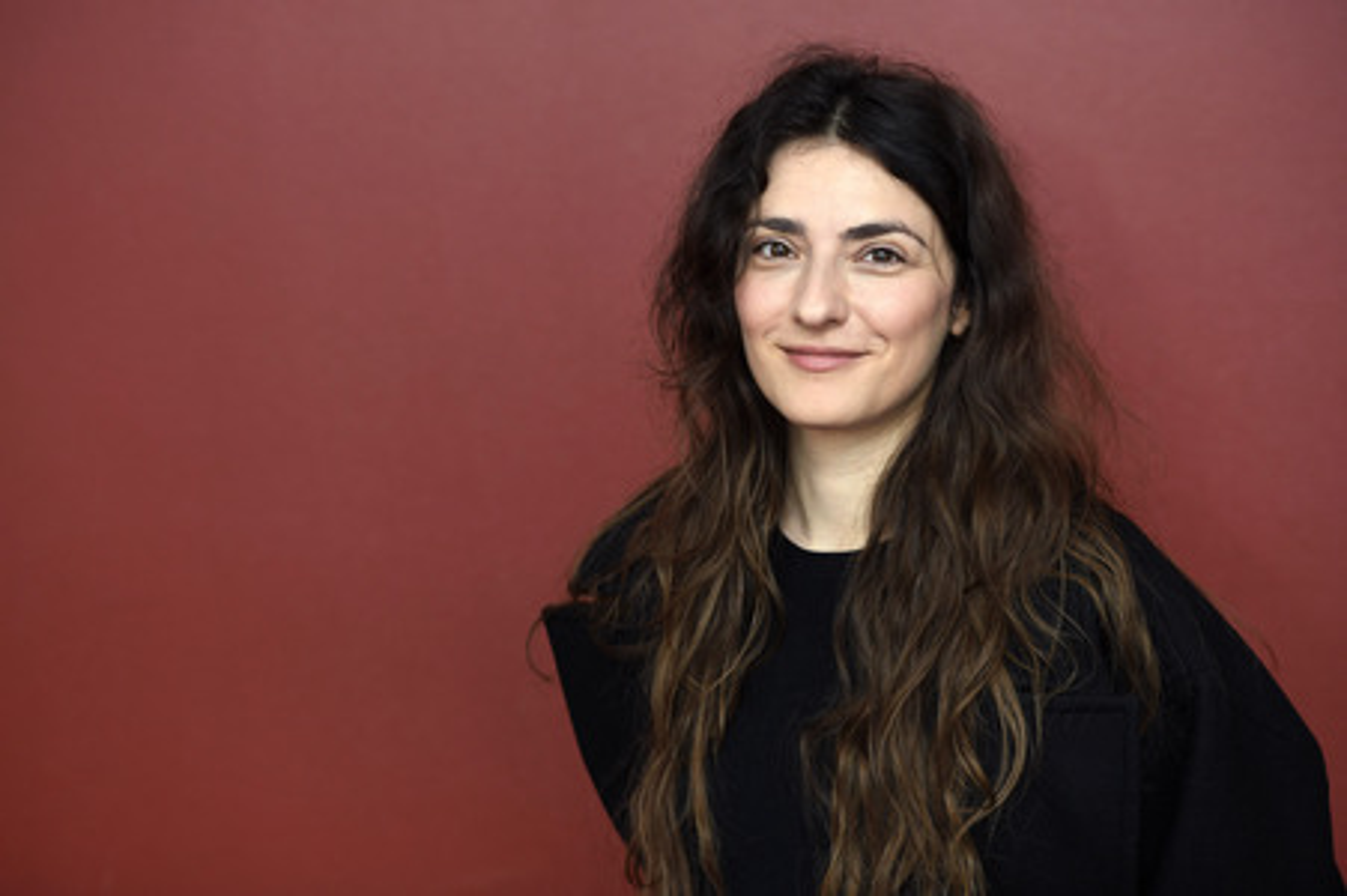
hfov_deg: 18.3
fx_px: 4187
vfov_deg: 12.2
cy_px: 448
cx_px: 674
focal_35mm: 112
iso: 800
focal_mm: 112
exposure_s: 1/250
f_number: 4
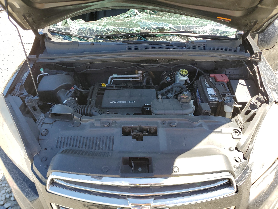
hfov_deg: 67.3
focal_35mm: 26
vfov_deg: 53.1
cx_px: 139
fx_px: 209
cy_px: 104
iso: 50
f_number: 1.5
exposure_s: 1/588
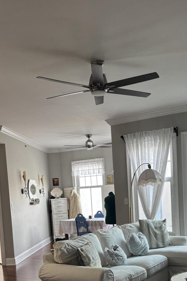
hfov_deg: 29.7
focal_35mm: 45
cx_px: 117
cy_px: 219
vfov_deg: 42.0
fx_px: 351
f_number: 1.6
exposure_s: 1/120
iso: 125
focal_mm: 5.96
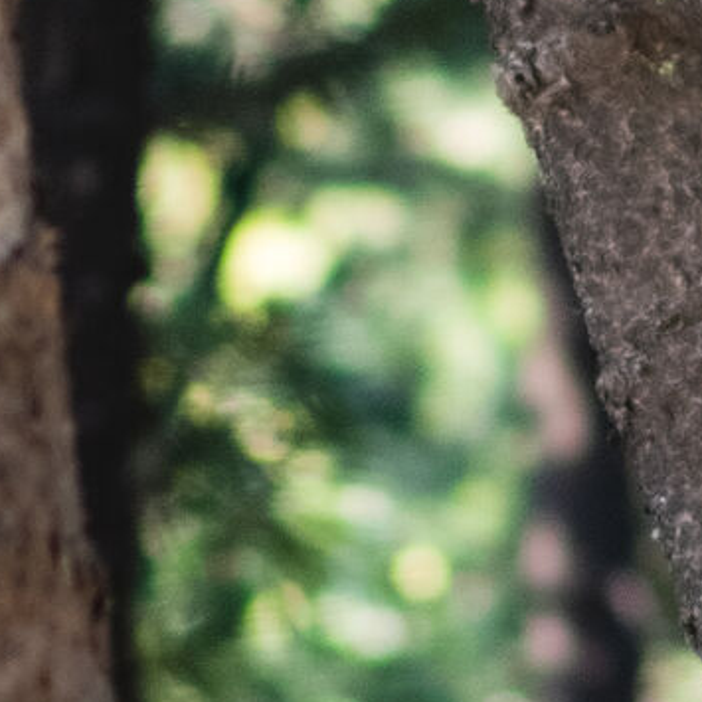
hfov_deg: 4.8
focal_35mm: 366
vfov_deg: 4.7
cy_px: 1244
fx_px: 8397
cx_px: 732
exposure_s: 1/2000
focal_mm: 85
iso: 800
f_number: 1.4
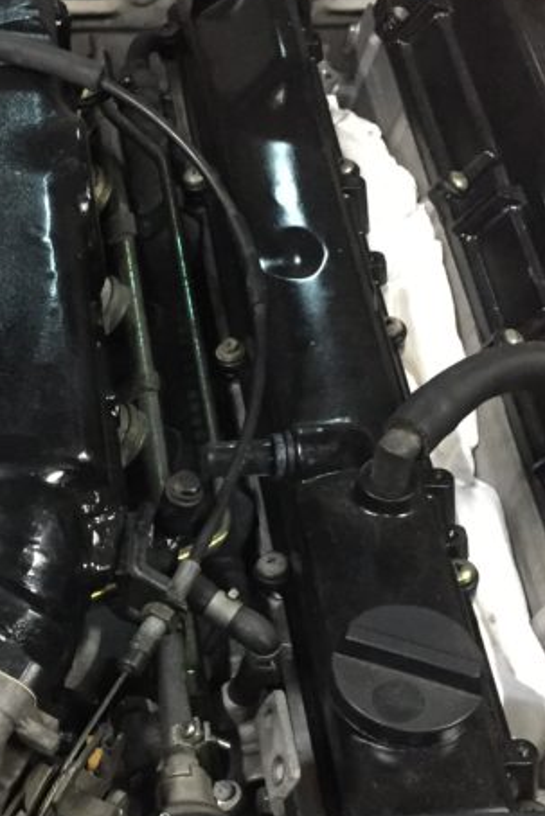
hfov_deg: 19.6
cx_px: 29
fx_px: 1543
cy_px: 577
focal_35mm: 68
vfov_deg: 29.3
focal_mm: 4.15
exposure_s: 1/15
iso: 320
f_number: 2.2
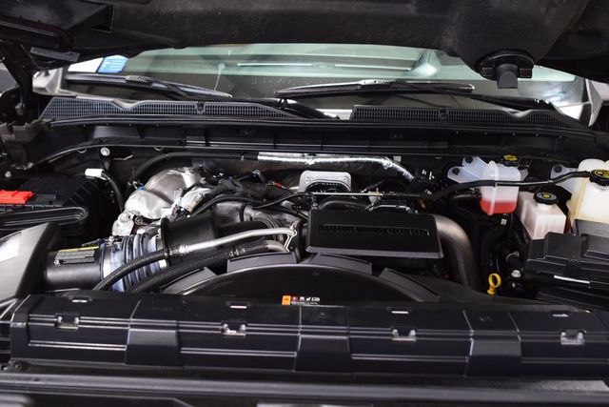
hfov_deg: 53.1
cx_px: 304
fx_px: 609
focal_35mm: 36
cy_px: 204
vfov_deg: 36.9
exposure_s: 1/60
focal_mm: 24
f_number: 2.8
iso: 1600
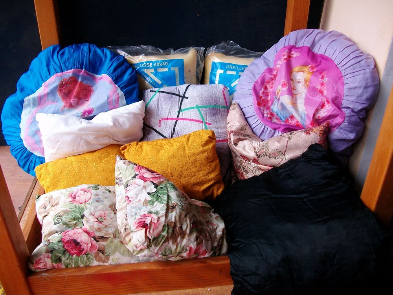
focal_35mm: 32
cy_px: 148
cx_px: 196
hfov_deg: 56.8
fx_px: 363
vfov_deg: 44.2
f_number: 2.9
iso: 95
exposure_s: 1/40
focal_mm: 5.7
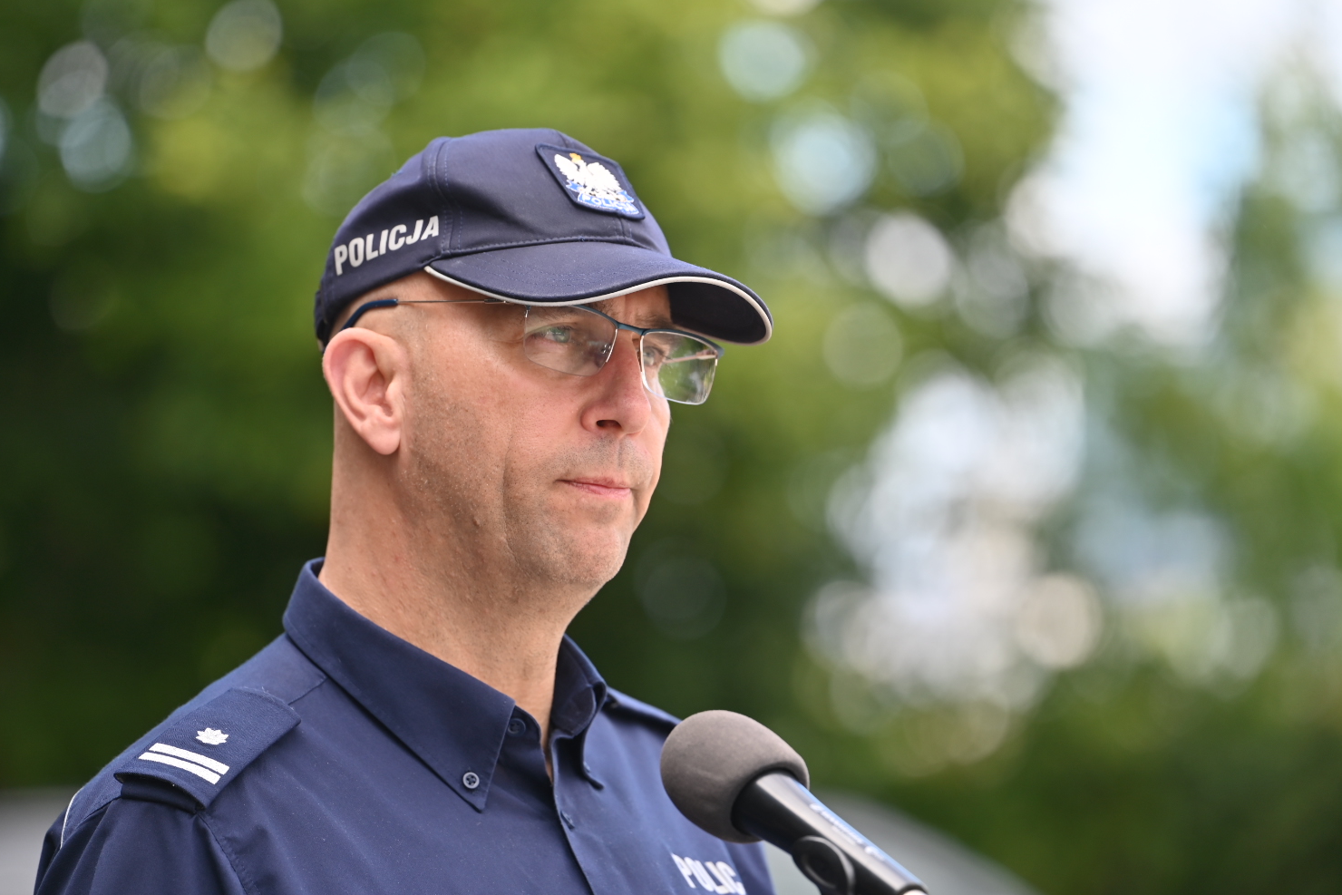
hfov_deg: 10.4
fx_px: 7344
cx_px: 621
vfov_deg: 7.0
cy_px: 435
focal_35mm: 197
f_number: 3.5
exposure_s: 1/400
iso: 100
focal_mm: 180
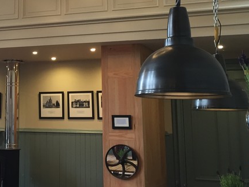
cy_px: 30
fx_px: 497
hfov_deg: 26.9
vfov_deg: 21.0
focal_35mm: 69
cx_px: 13
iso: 80
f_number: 2.2
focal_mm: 4.15
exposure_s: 1/33
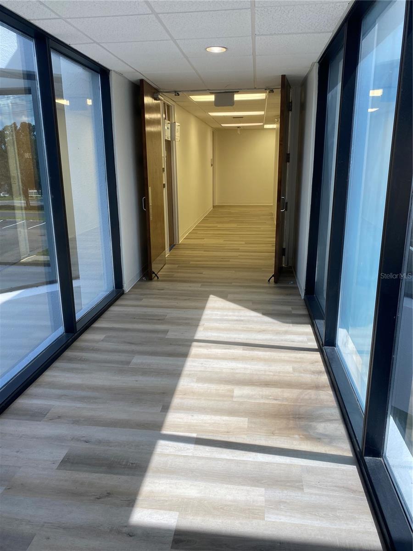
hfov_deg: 53.1
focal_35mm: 26
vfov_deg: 67.3
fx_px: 414
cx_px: 206
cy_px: 276
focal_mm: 4.25
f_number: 1.8
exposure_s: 1/173
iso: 32
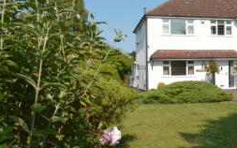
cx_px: 197
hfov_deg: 39.2
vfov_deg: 26.3
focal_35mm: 49
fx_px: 316
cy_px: 71
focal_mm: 17
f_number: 8
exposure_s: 1/500
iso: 200
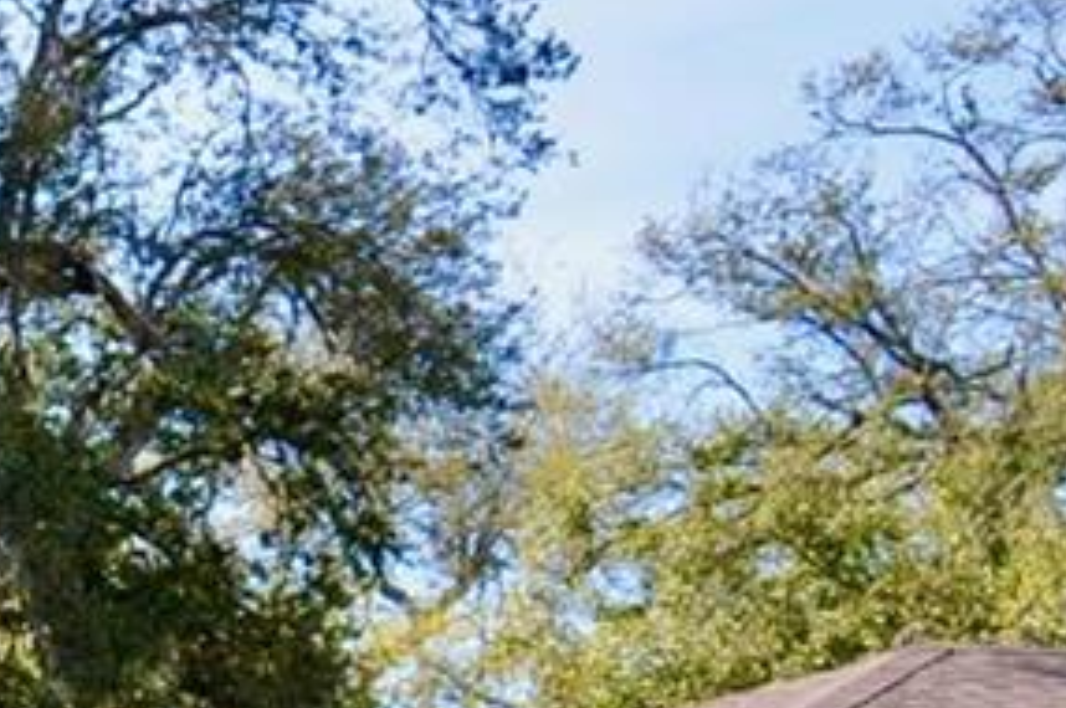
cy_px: 1017
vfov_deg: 8.9
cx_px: -1372
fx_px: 4466
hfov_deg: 11.6
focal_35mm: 151
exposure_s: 1/200
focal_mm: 18
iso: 200
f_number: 10
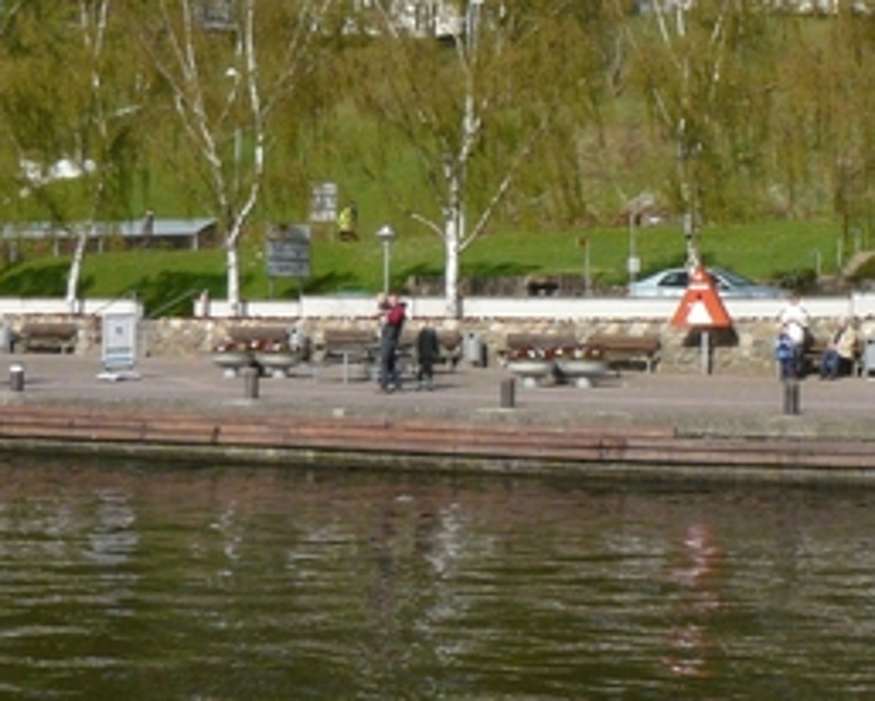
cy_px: 14
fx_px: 2125
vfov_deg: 18.3
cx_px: 855
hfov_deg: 22.5
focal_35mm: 82
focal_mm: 6
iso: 200
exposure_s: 1/400
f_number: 8
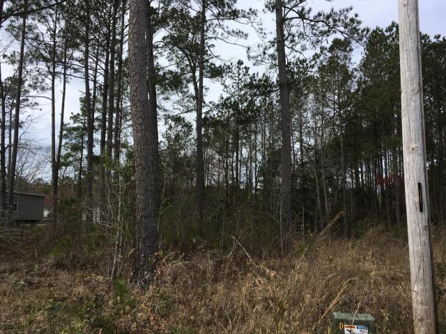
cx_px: 223
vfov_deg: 48.2
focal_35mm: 29
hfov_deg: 61.7
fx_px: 374
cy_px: 167
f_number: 2.2
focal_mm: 4.15
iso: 25
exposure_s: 1/1326
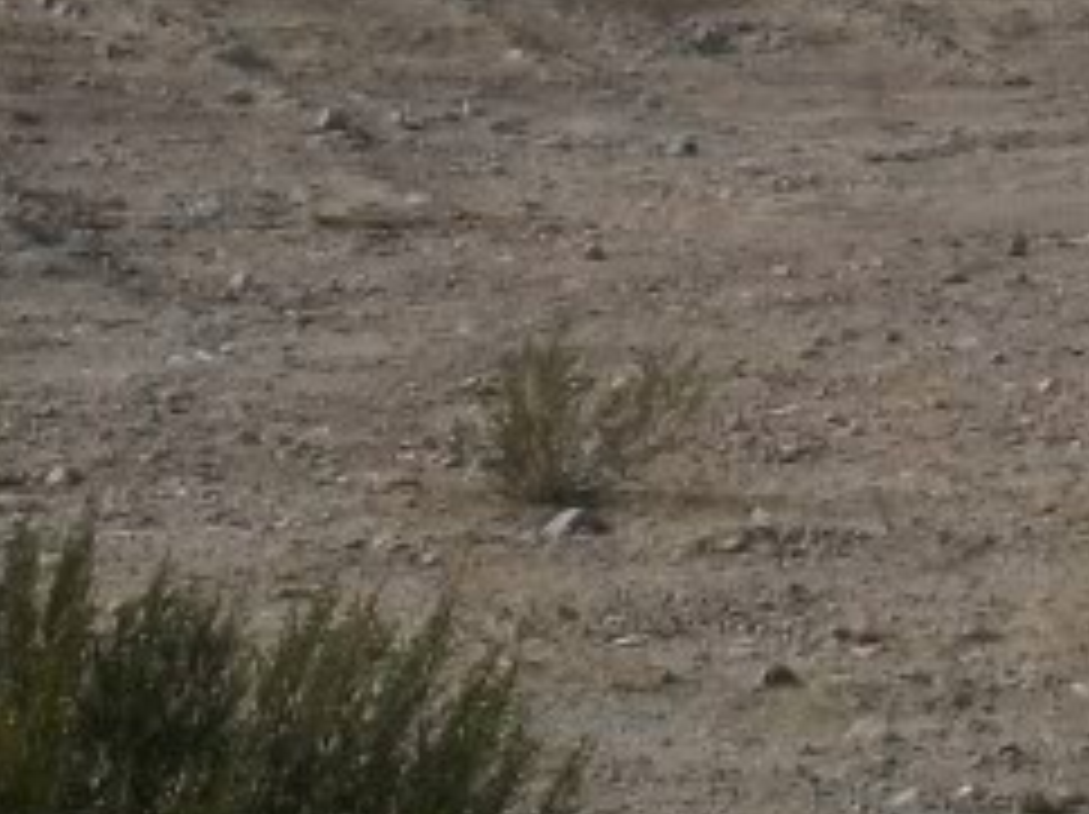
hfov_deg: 12.3
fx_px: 5060
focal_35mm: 161
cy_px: -490
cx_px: 738
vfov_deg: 8.9
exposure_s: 1/1250
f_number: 4.5
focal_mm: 6.3
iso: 80
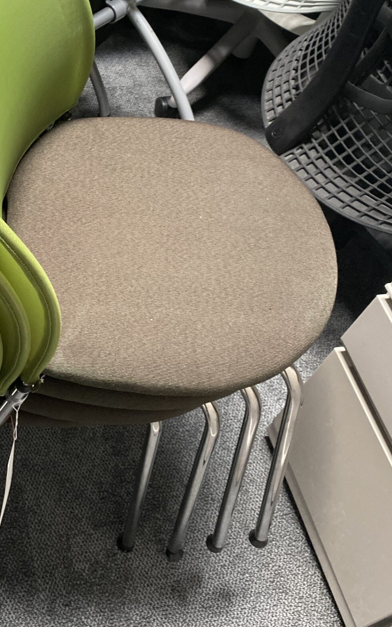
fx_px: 769
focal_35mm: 45
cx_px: 32
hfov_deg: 27.5
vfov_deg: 44.2
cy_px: 256
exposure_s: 1/60
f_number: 1.8
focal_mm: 4.25
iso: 400
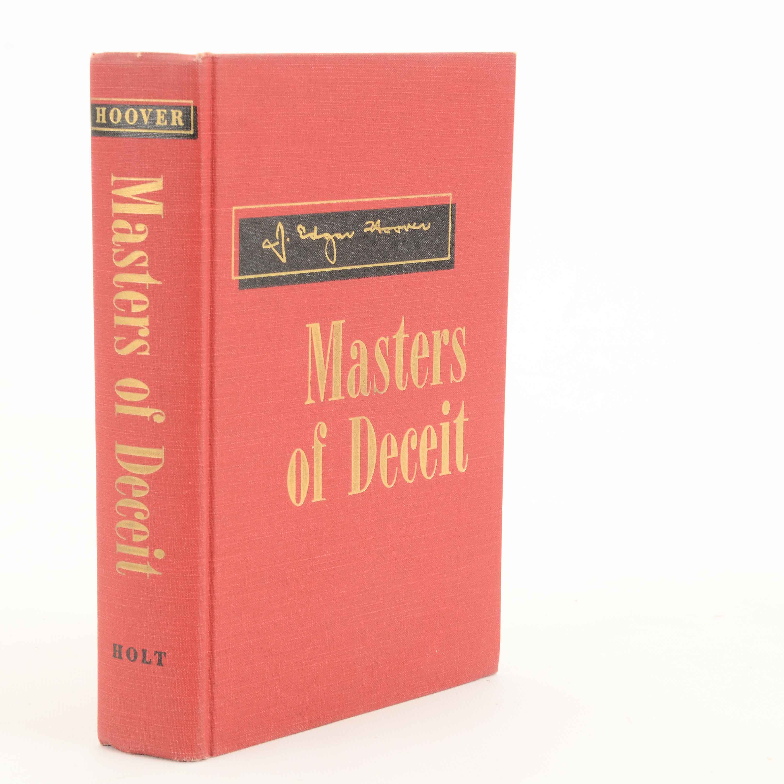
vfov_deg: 18.7
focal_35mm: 93
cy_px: 395
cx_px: 295
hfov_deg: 18.7
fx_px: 2383
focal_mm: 48
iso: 400
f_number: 11
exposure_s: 1/80
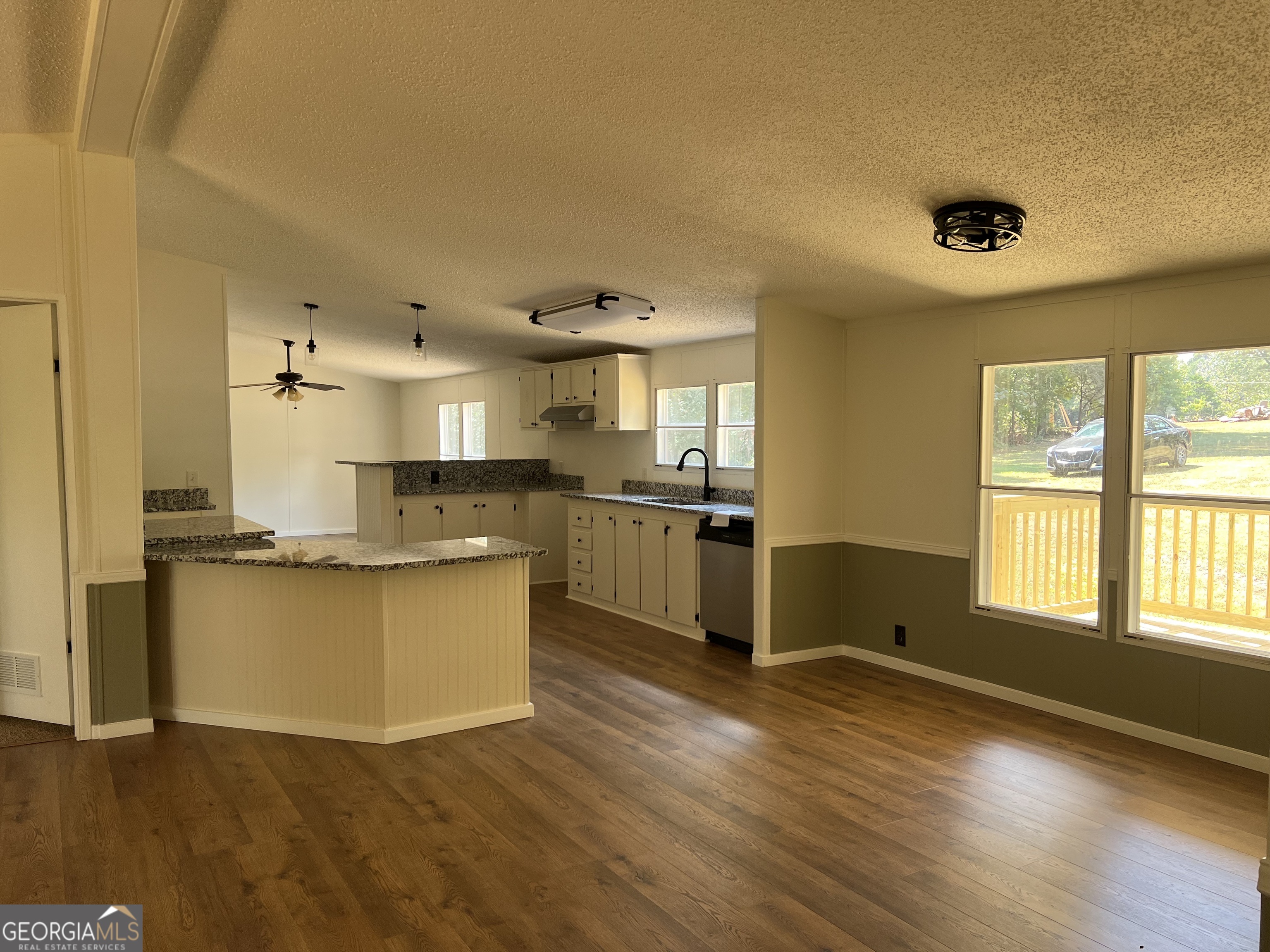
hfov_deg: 67.3
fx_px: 954
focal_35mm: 26
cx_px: 635
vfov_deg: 53.1
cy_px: 476
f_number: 1.5
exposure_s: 1/121
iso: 80
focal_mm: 5.7
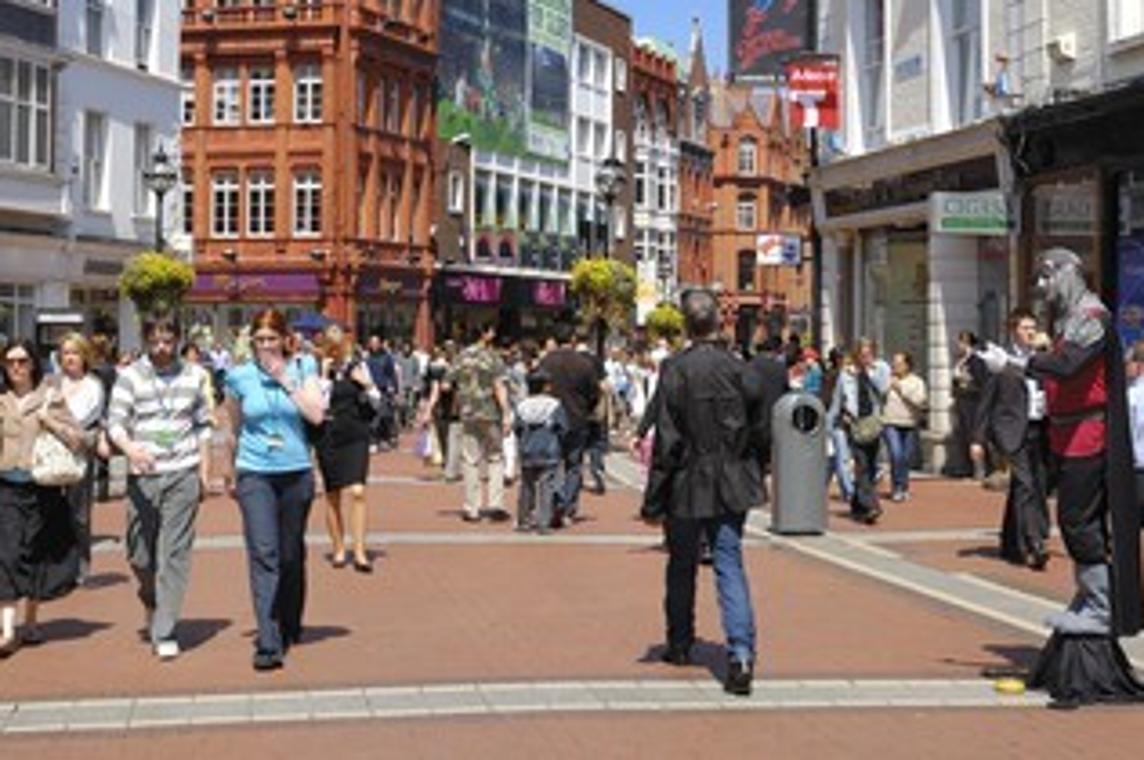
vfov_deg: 24.0
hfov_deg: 35.6
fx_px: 1778
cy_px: 261
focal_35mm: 56
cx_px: 520
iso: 100
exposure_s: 1/160
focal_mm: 28
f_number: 8.5
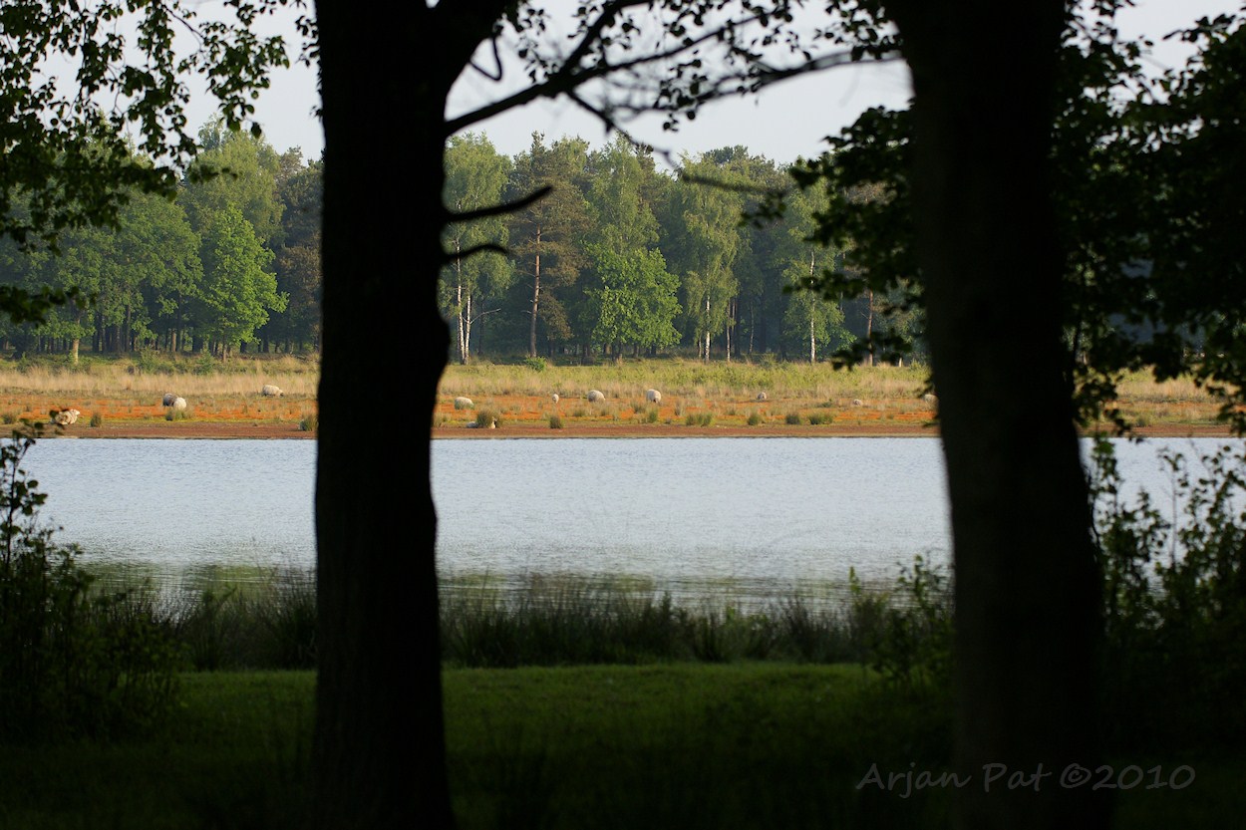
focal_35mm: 150
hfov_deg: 13.7
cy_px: 415
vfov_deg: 9.1
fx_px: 5191
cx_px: 623
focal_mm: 100
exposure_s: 1/1000
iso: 200
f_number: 4.5
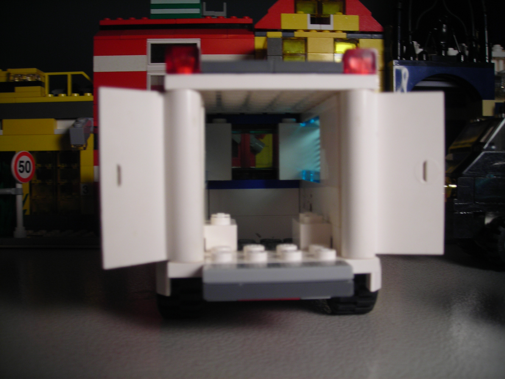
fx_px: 554
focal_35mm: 38
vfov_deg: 37.7
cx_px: 252
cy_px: 190
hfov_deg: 49.0
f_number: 3.2
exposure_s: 1/33.6
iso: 50
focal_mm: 6.3
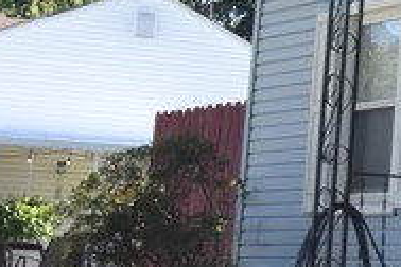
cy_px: -189
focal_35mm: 155
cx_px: 1061
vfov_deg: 8.6
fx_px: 1726
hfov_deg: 10.7
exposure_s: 1/500
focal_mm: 10
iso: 200
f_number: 3.5
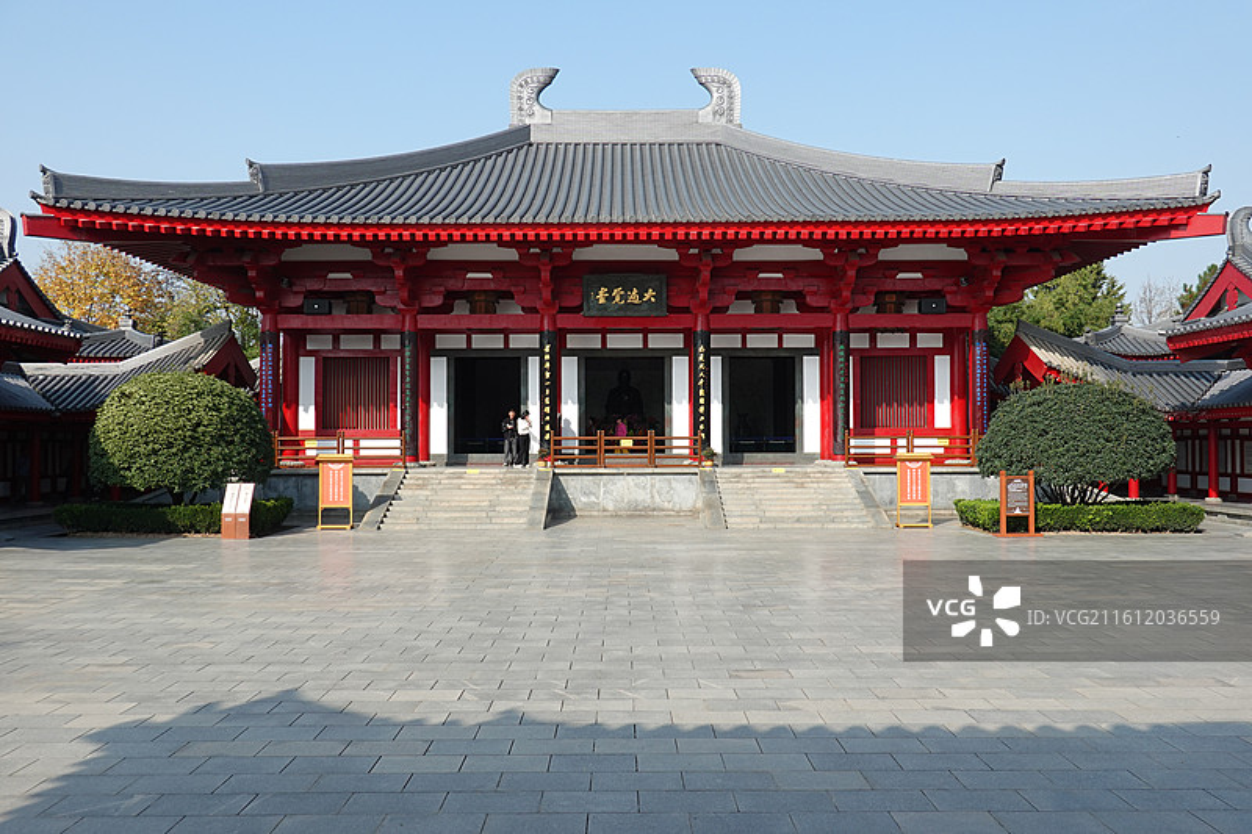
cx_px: 626
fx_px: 1078
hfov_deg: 60.3
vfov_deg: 42.3
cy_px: 417
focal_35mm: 31
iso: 125
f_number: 5.6
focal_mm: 11.52
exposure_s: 1/400
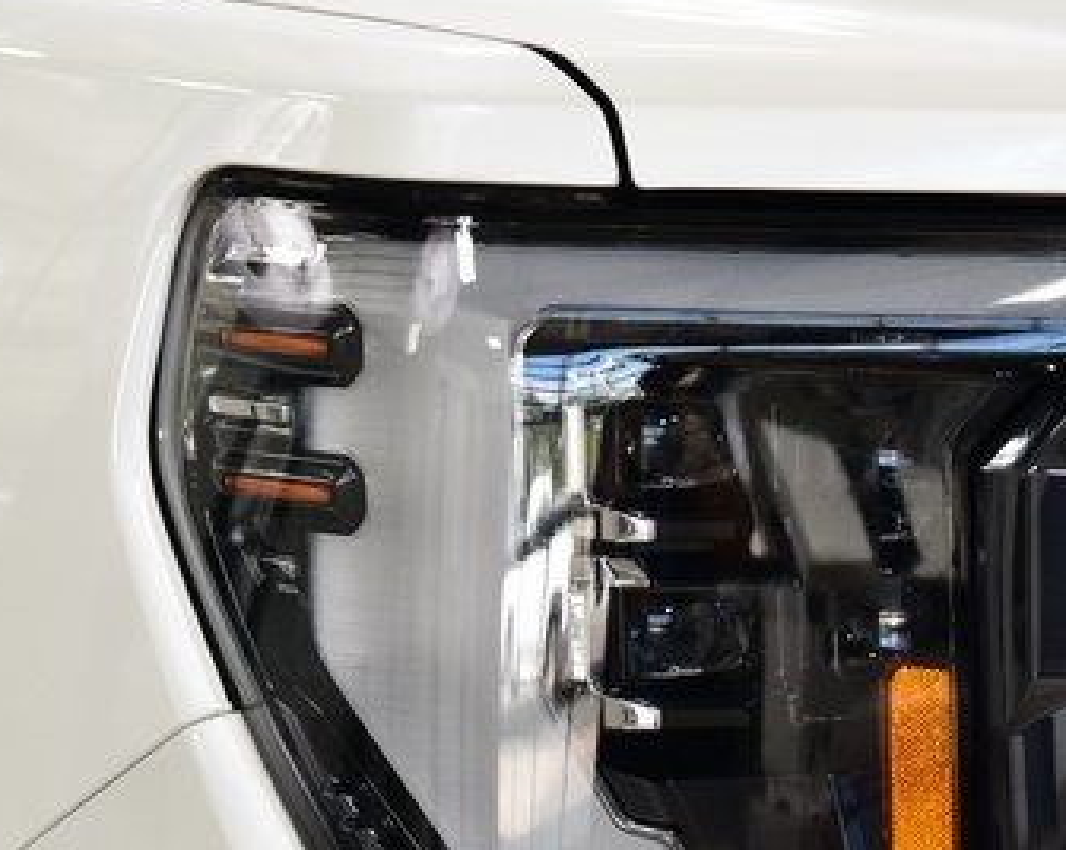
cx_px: 815
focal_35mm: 188
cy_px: 538
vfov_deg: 8.2
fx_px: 5924
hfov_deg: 10.3
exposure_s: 1/30
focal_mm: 70
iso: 800
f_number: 7.1
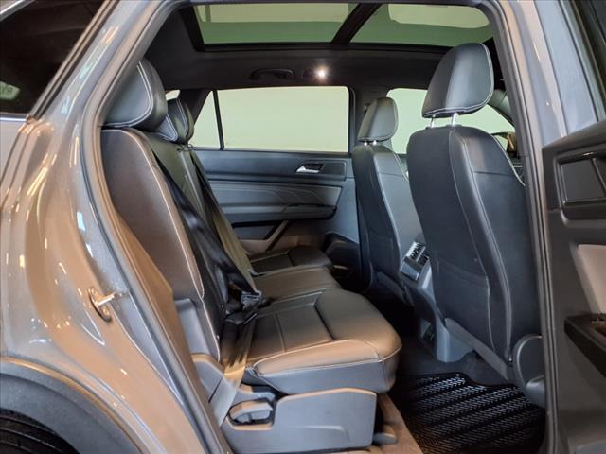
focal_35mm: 27
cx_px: 303
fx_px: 473
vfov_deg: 51.4
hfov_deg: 65.3
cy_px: 227
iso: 400
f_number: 1.9
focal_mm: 3.58
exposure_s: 1/20
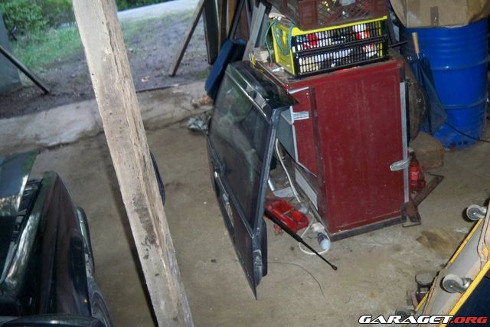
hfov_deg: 51.9
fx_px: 504
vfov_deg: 36.0
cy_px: 164
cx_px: 245
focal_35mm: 37
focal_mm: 7.9
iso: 320
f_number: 3.1
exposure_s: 1/30
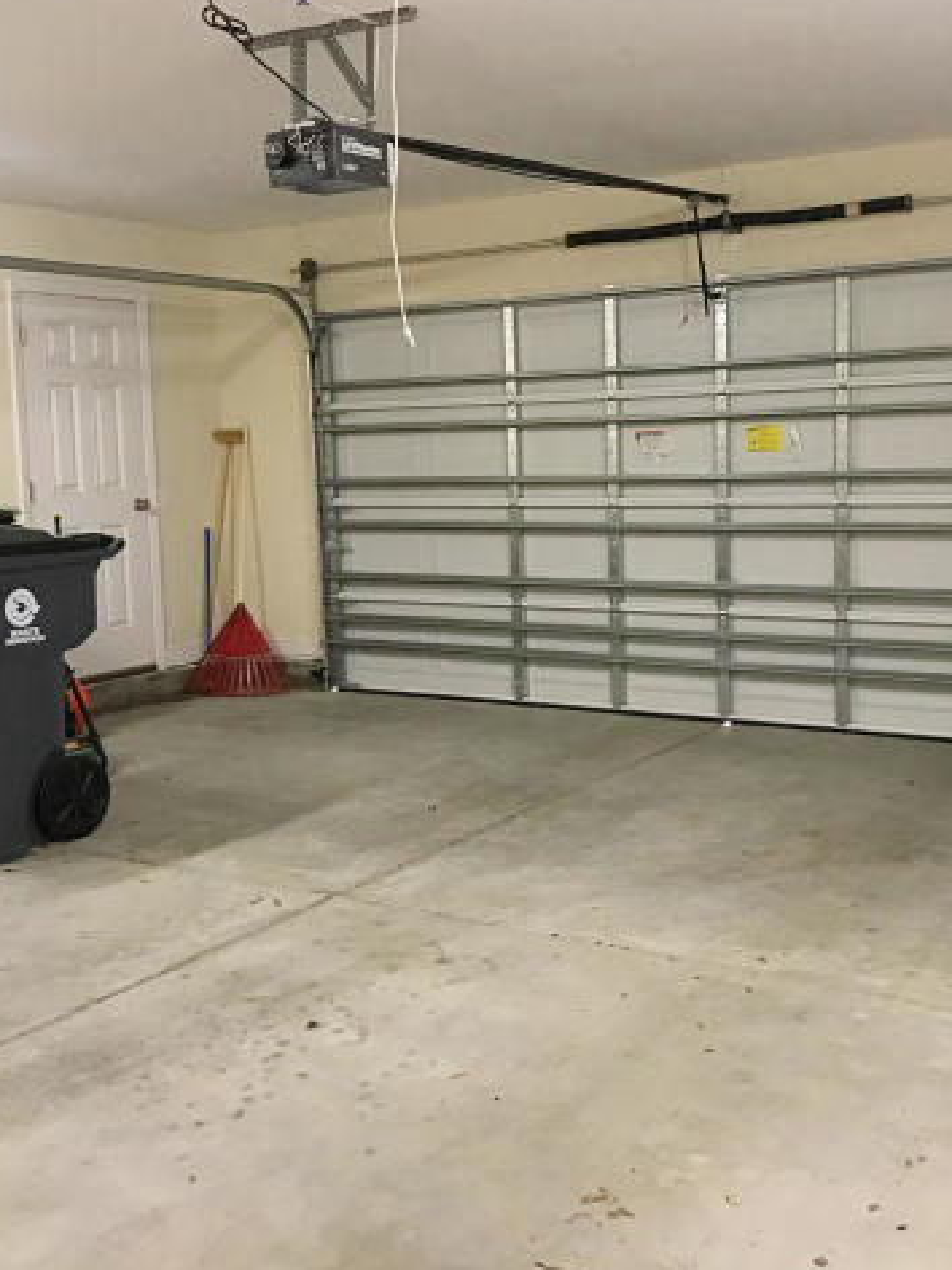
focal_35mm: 38
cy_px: 627
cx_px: 527
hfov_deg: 37.7
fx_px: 1393
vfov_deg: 49.0
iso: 100
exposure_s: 1/9
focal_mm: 3.99
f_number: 1.8
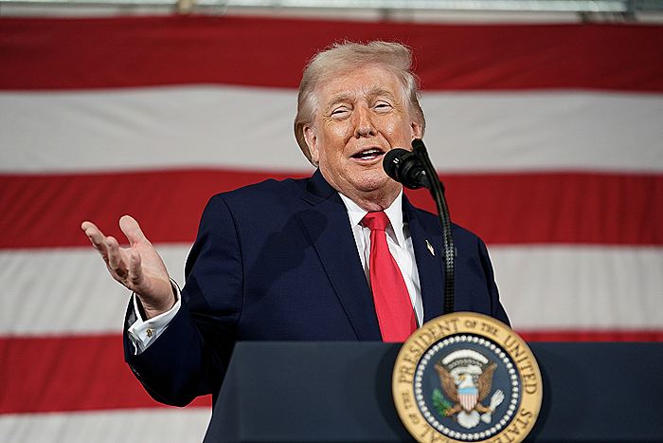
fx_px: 2063
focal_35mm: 112
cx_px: 332
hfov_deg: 18.3
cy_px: 222
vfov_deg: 12.2
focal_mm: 112
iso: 2500
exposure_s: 1/640
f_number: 2.8
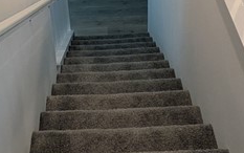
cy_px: -125
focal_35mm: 65
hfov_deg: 31.4
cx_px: 96
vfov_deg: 16.6
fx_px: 433
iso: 110
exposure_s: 1/60
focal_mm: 1.83
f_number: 2.2
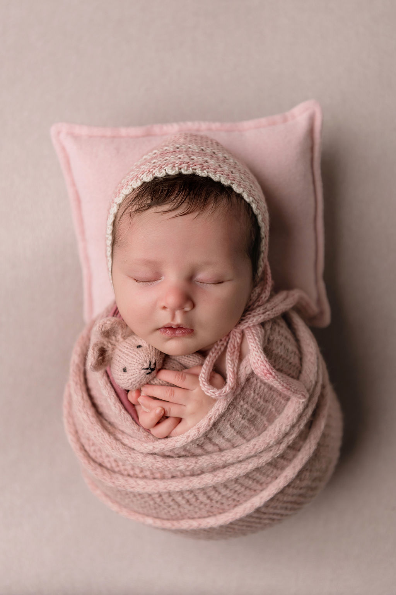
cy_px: 298
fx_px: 742
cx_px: 198
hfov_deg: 29.9
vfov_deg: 43.6
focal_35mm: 45
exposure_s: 1/200
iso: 125
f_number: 3.2
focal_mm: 45
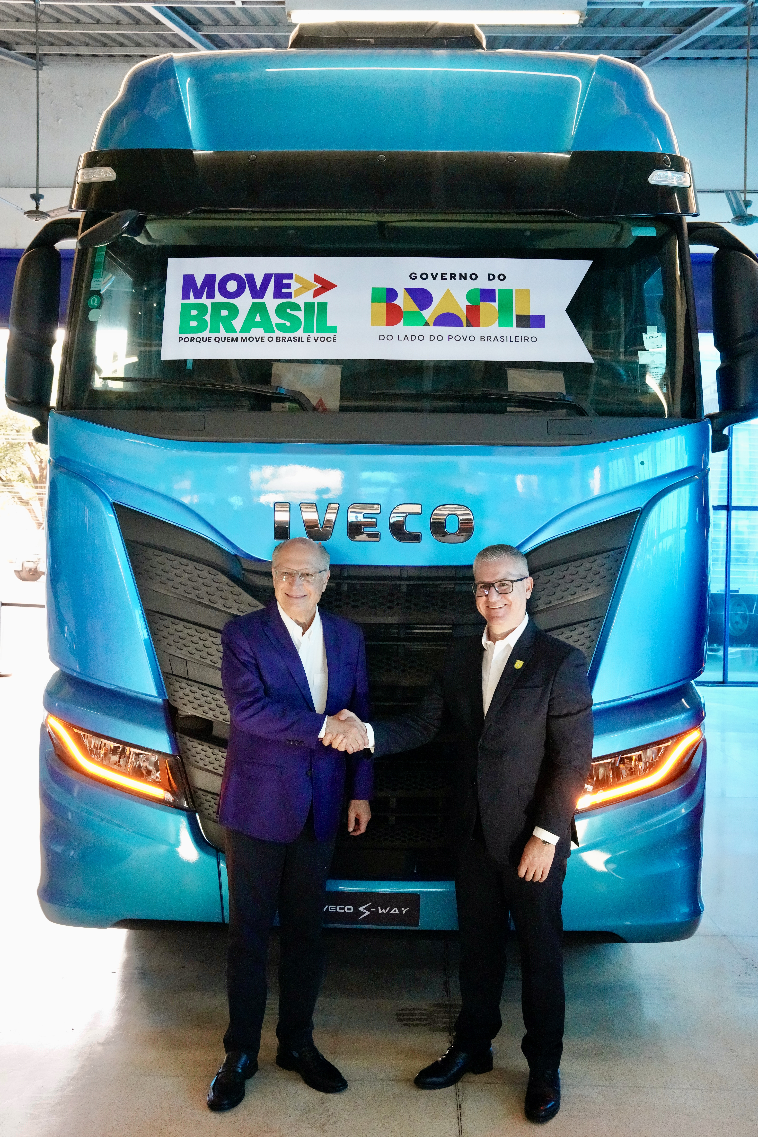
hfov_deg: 38.5
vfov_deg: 55.2
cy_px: 564
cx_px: 383
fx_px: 1087
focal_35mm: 34
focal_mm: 33.4
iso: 10000
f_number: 9
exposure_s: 1/250
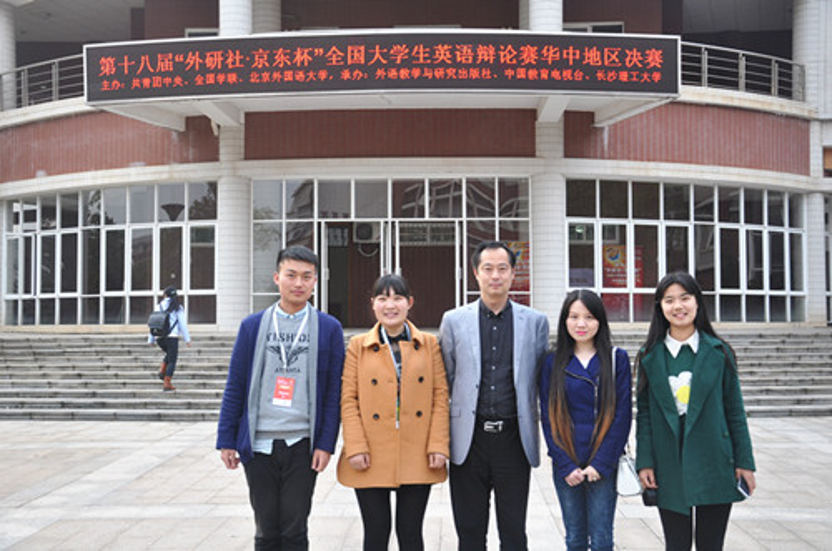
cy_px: 276
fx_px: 1038
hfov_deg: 43.7
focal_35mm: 45
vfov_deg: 29.7
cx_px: 416
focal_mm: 30
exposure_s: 1/100
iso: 200
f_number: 5
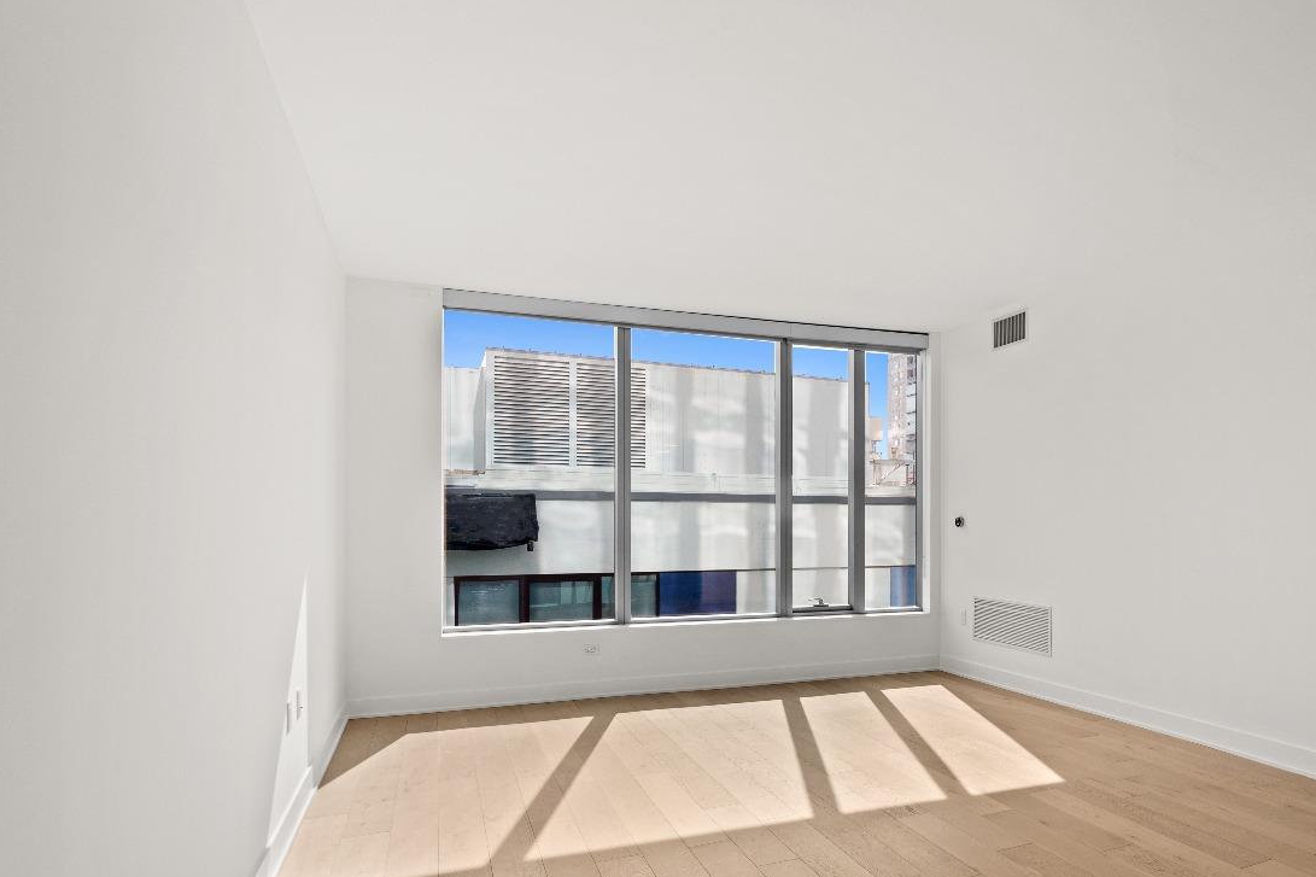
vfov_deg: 56.8
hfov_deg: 77.4
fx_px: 804
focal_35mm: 22
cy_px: 522
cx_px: 812
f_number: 8
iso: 320
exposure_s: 1/60
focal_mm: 16
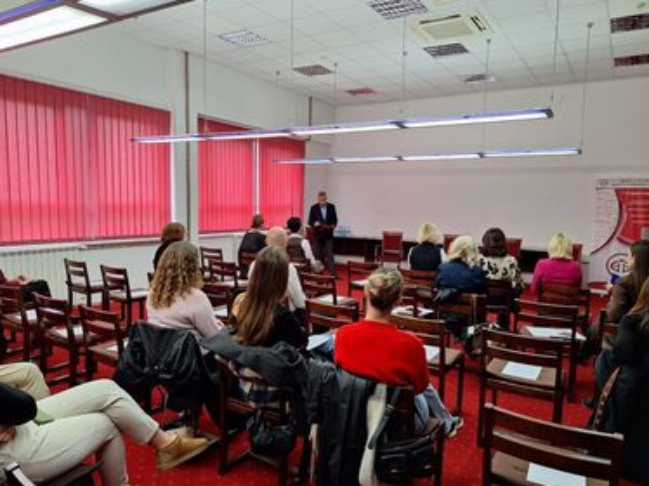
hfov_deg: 71.6
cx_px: 333
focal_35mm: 24
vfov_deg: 56.8
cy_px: 242
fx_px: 450
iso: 125
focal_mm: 5.54
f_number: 1.8
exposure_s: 1/50
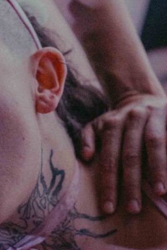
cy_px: 101
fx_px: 1712
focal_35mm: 246
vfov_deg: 8.4
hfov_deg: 5.6
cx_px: 7
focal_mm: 56
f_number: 2.8
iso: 3200
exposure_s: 1/60
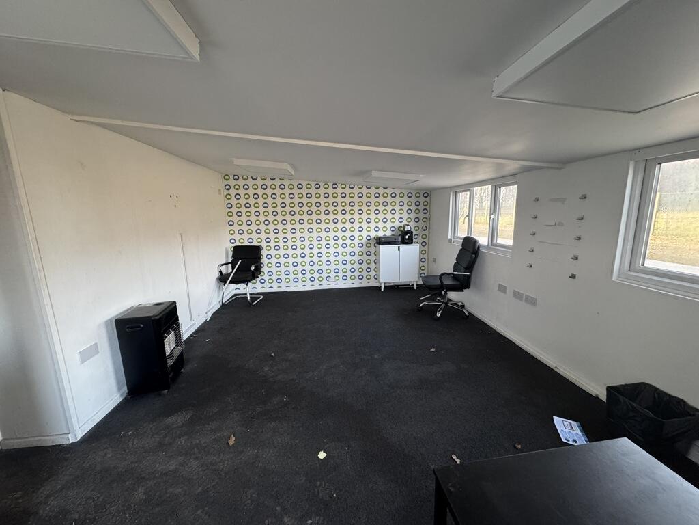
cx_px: 350
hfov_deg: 102.1
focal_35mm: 14
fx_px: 283
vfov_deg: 85.7
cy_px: 262
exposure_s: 1/99
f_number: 2.2
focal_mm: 2.22
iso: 250
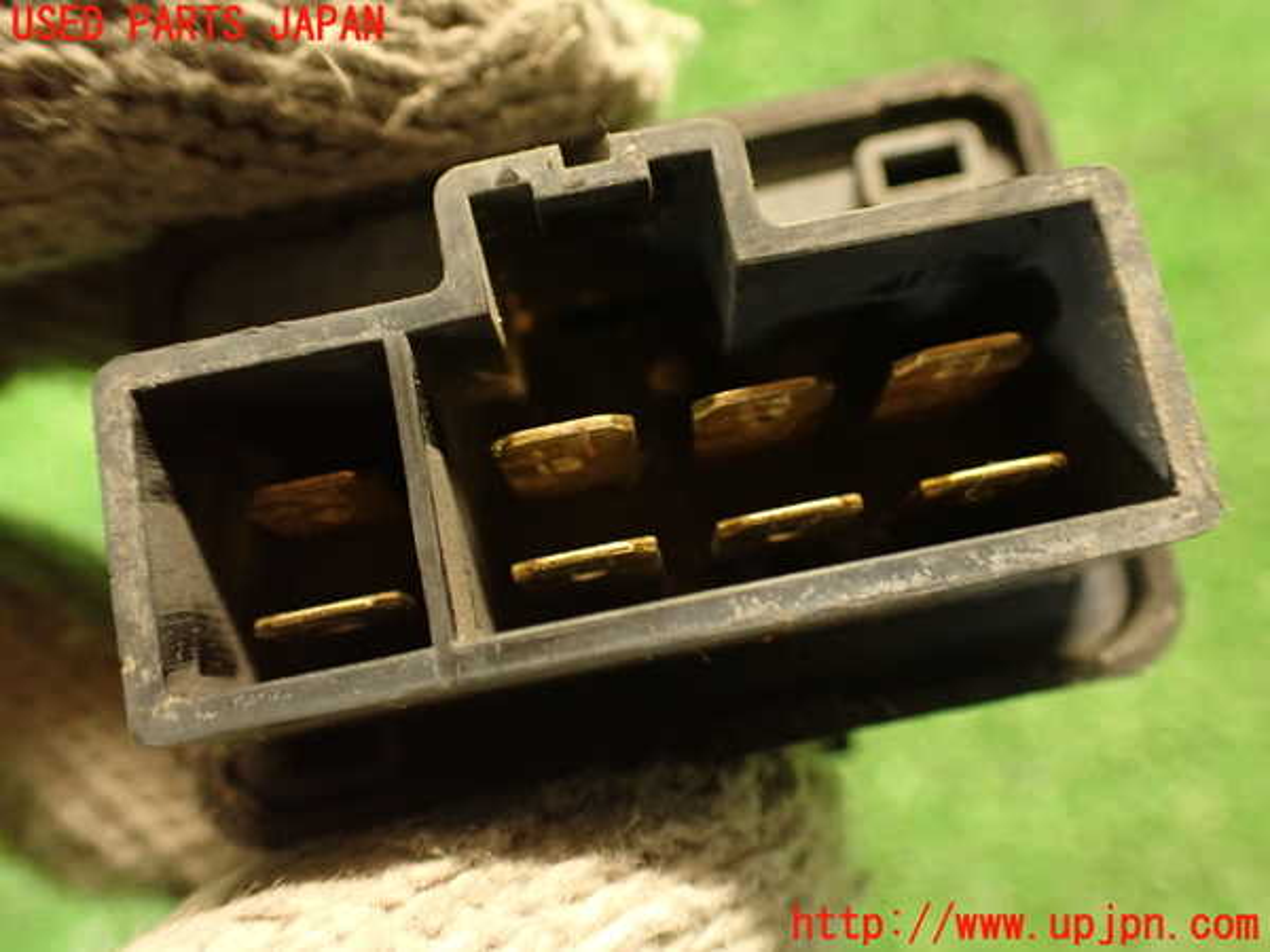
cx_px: 635
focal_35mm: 32
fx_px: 1174
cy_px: 476
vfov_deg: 44.2
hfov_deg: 56.8
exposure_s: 1/20
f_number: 2.4
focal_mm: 5.79
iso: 800
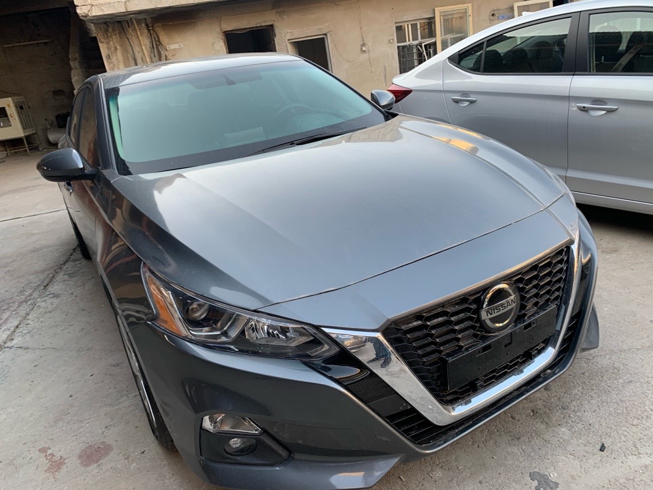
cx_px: 326
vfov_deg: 53.1
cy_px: 245
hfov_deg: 67.3
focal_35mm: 26
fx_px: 490
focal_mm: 4.25
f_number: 1.8
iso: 40
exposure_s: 1/121
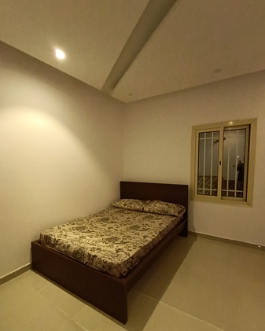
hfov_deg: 73.8
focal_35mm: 18
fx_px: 176
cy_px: 175
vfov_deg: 86.3
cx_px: 132
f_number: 2.2
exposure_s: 1/30
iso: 1834
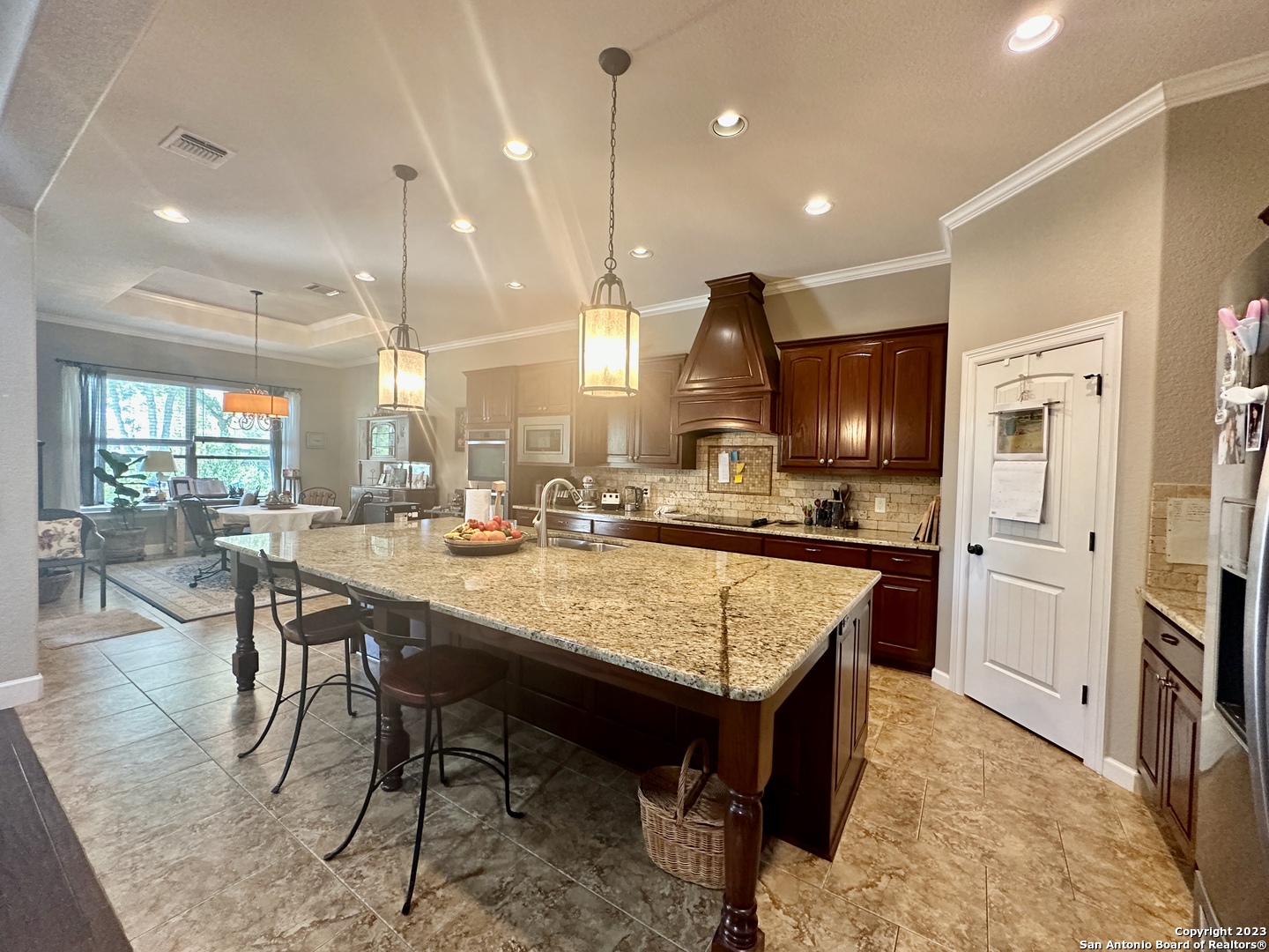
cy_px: 476
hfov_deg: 102.1
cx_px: 634
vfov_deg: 85.7
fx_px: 513
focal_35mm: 14
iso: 500
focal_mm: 2.22
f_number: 2.2
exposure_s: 1/60
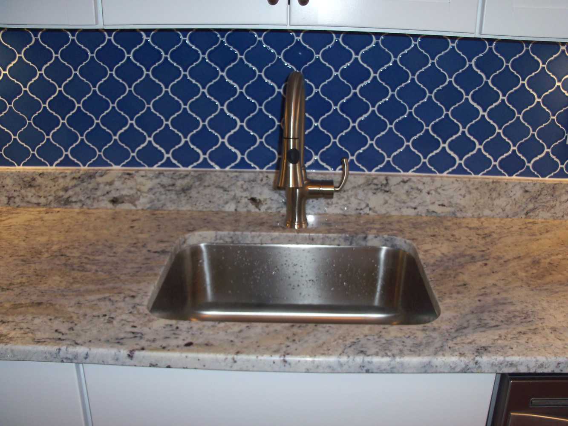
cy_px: 213
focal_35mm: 35
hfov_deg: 52.6
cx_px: 284
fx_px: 574
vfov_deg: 40.7
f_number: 3
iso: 100
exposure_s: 1/30
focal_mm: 6.3
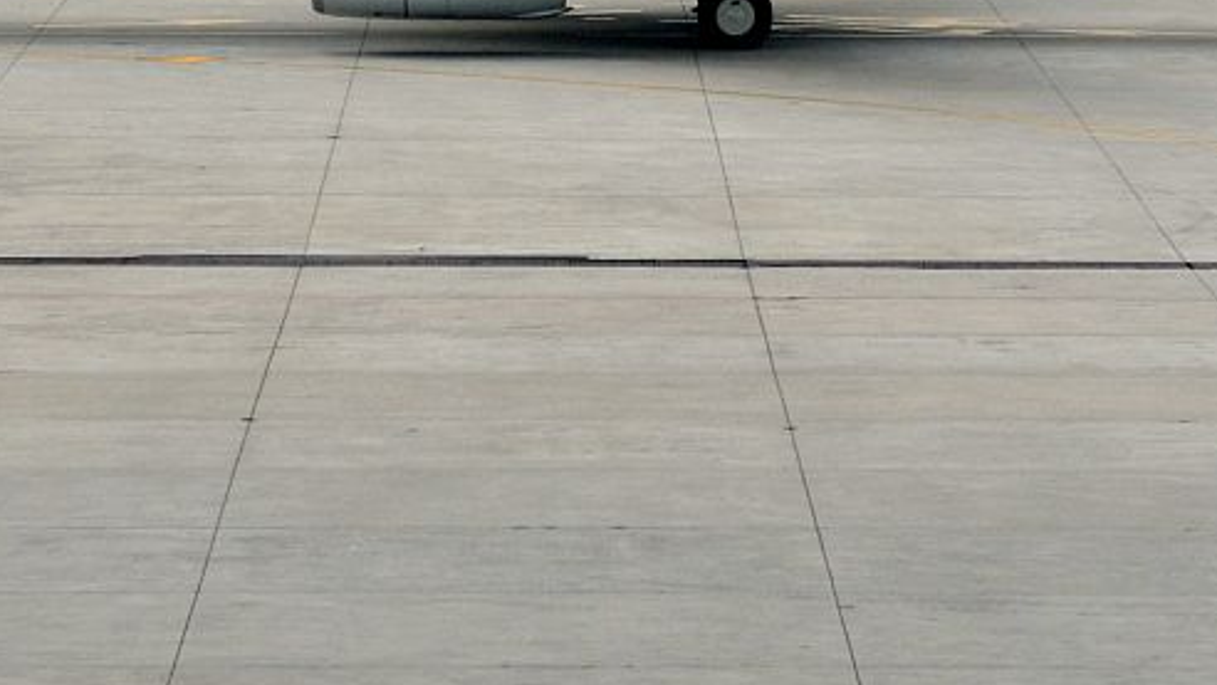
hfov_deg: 8.0
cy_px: -236
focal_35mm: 268
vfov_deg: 4.5
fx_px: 8650
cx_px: 759
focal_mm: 70
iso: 220
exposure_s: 1/500
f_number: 8
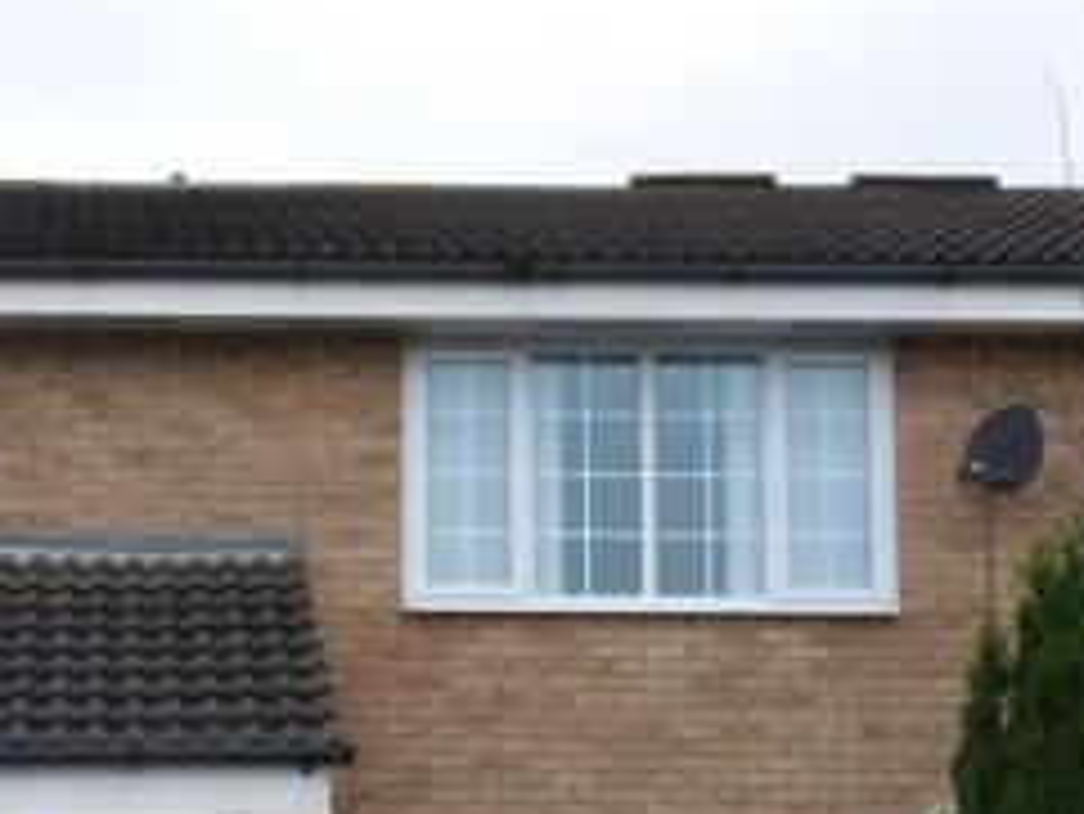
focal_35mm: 87
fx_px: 2726
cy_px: 888
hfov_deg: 21.9
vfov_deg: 16.5
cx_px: 88
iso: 250
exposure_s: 1/60
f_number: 3.7
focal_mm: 6.4
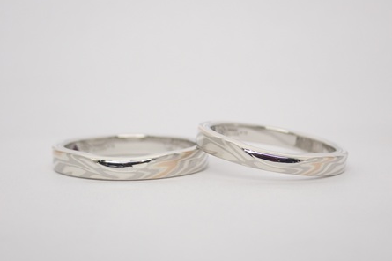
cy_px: 144
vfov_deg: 16.8
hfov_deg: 25.1
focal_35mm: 81
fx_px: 881
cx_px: 196
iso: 200
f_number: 4.1
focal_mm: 13.65
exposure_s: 1/125
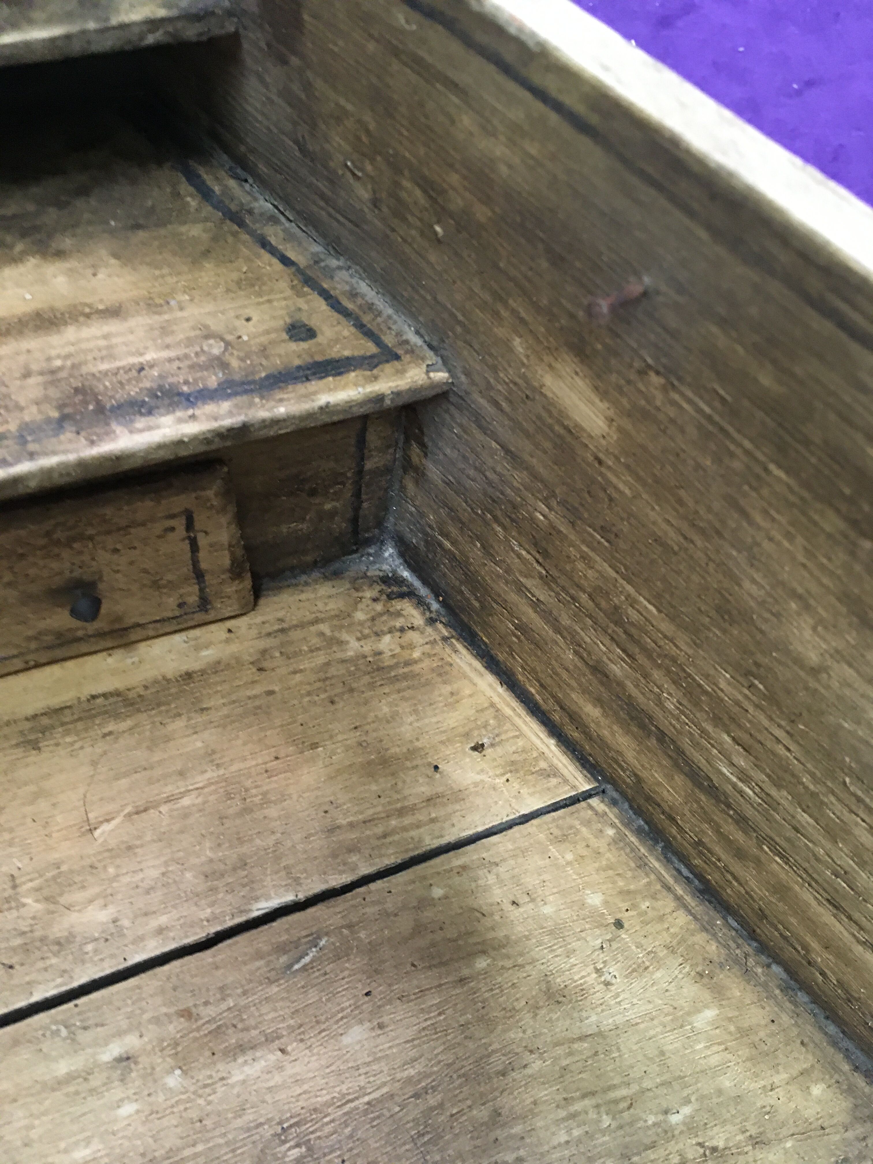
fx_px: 975
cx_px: 436
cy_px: 582
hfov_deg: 48.2
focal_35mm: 29
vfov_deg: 61.7
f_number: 2.2
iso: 200
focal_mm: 4.15
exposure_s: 1/25
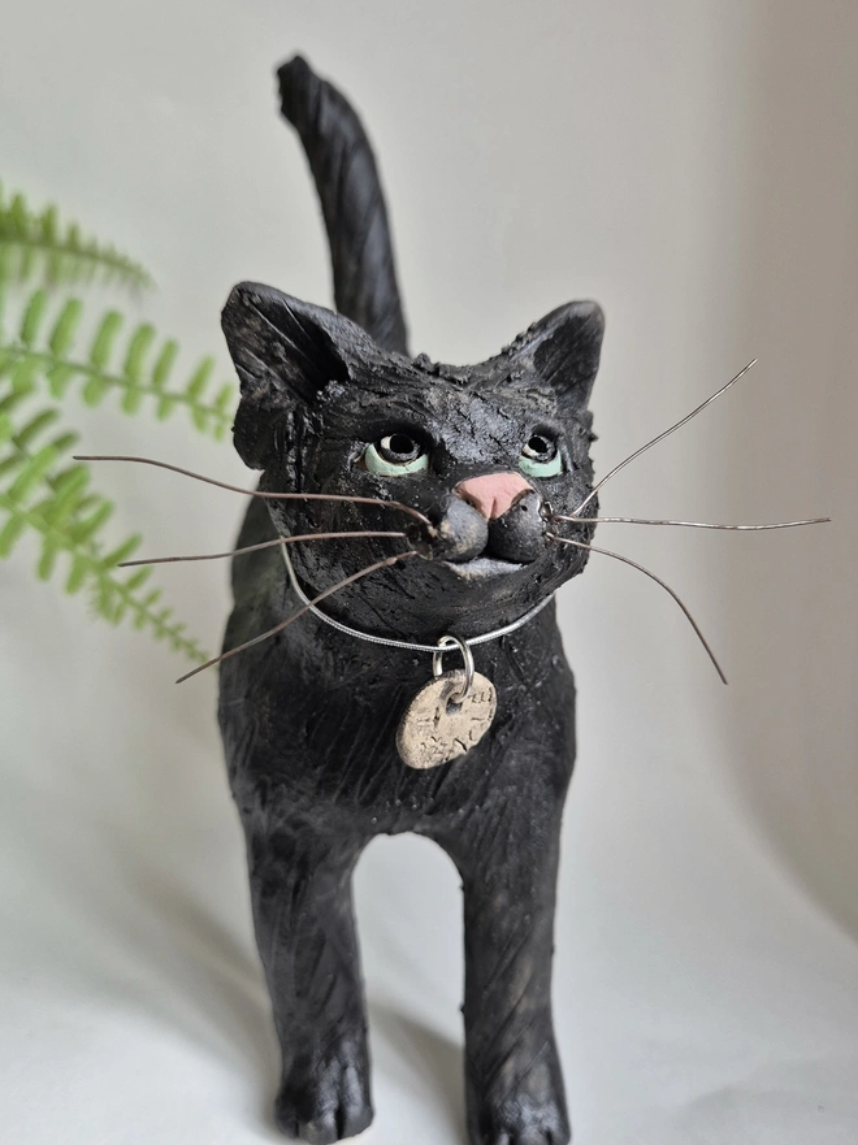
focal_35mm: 23
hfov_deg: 58.8
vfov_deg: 73.9
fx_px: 761
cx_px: 429
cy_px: 572
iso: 160
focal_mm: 5.4
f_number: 1.8
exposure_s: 1/100
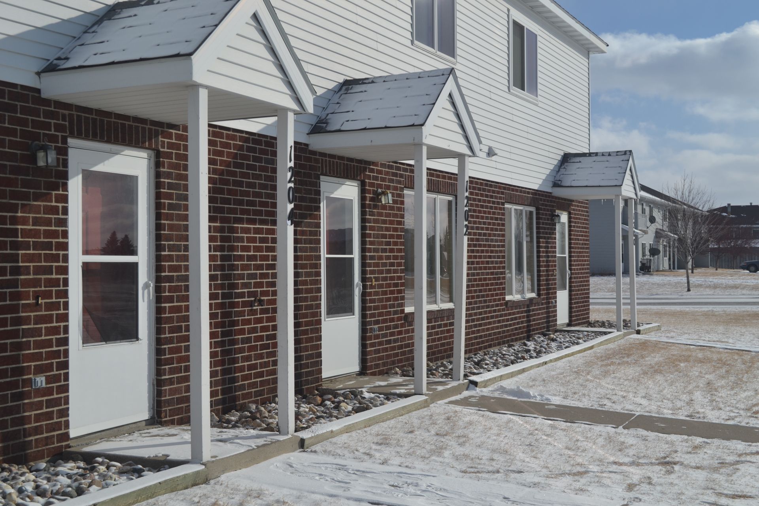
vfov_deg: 29.9
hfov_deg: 43.6
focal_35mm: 45
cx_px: 380
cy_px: 253
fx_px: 949
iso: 100
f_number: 7.1
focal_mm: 30
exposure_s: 1/200
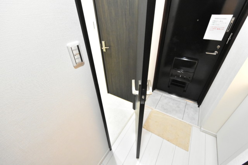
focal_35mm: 15
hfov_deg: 100.4
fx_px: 103
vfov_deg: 77.4
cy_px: 82
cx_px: 124
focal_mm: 10
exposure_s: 1/100
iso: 6400
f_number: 5
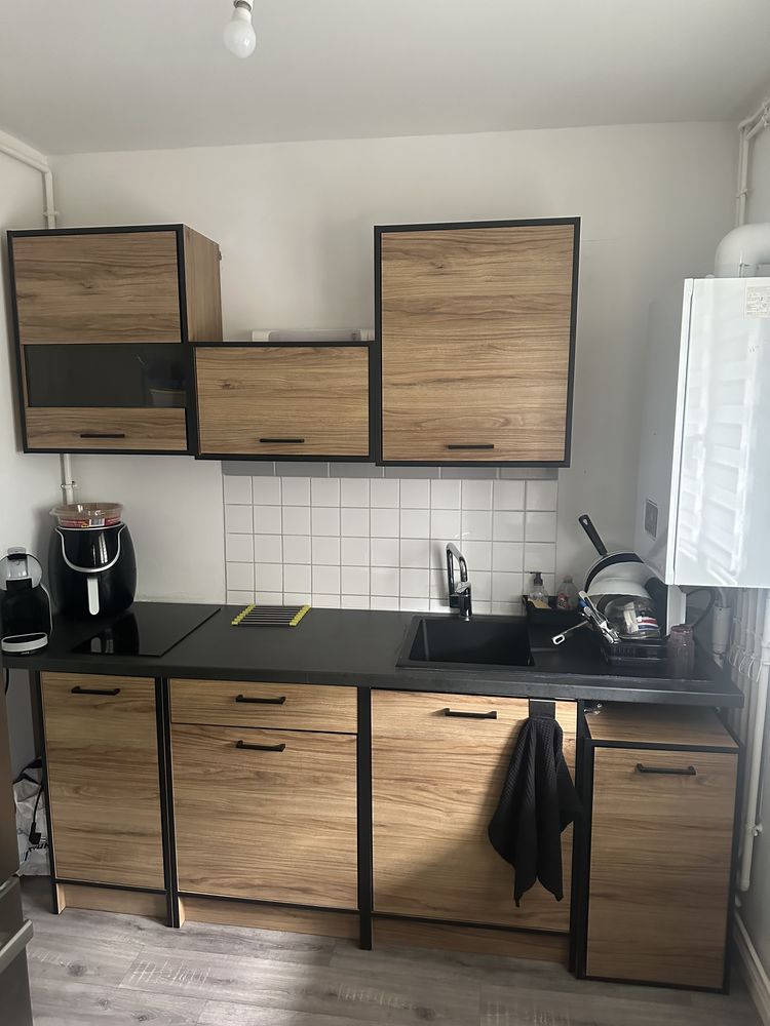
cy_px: 513
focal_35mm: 24
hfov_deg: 56.8
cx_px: 385
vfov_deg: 71.6
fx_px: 712
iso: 1000
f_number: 1.78
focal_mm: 6.86
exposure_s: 1/54
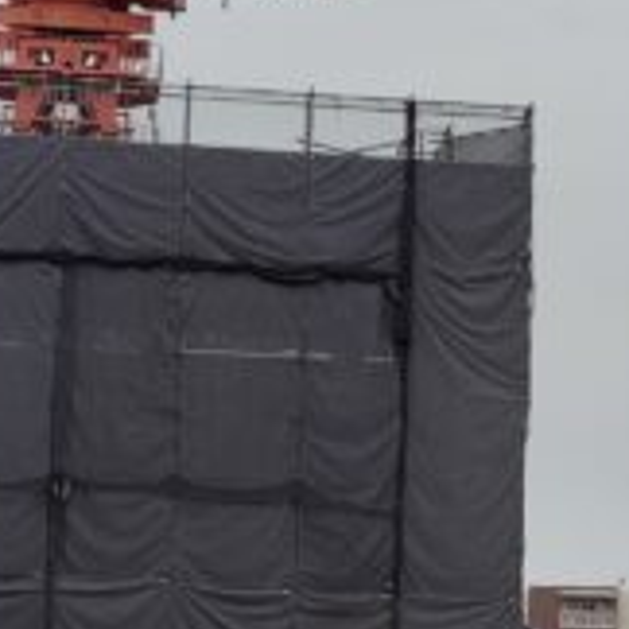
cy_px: 604
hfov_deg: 11.1
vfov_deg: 11.0
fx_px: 3228
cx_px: 501
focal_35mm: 157
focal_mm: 4.22
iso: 50
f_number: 1.8
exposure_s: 1/306
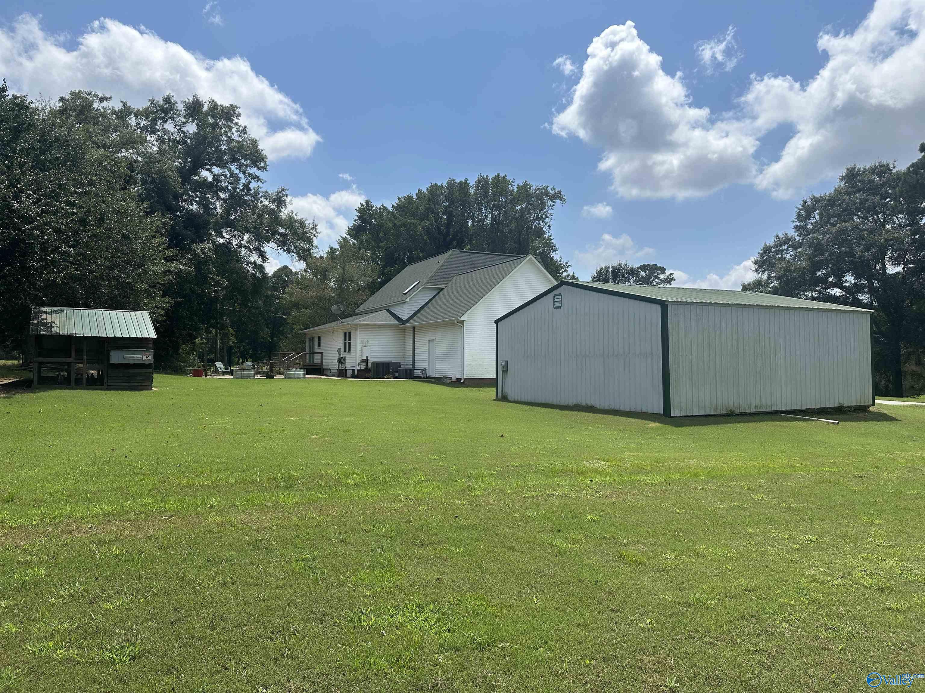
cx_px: 462
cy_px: 346
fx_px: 641
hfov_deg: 71.6
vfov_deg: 56.8
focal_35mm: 24
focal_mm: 6.86
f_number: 1.78
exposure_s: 1/6623
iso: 80
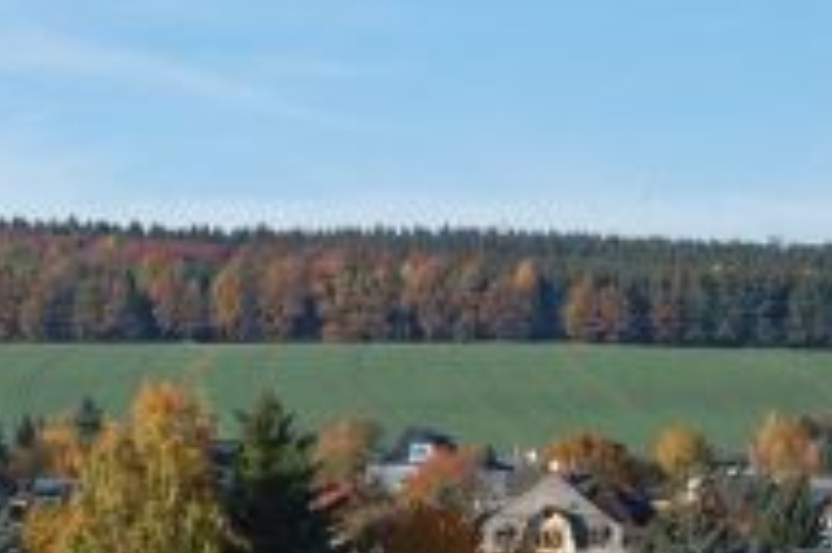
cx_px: 78
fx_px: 3996
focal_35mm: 173
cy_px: 187
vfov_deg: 7.9
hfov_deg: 11.8
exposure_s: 1/320
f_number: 9
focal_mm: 55
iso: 200
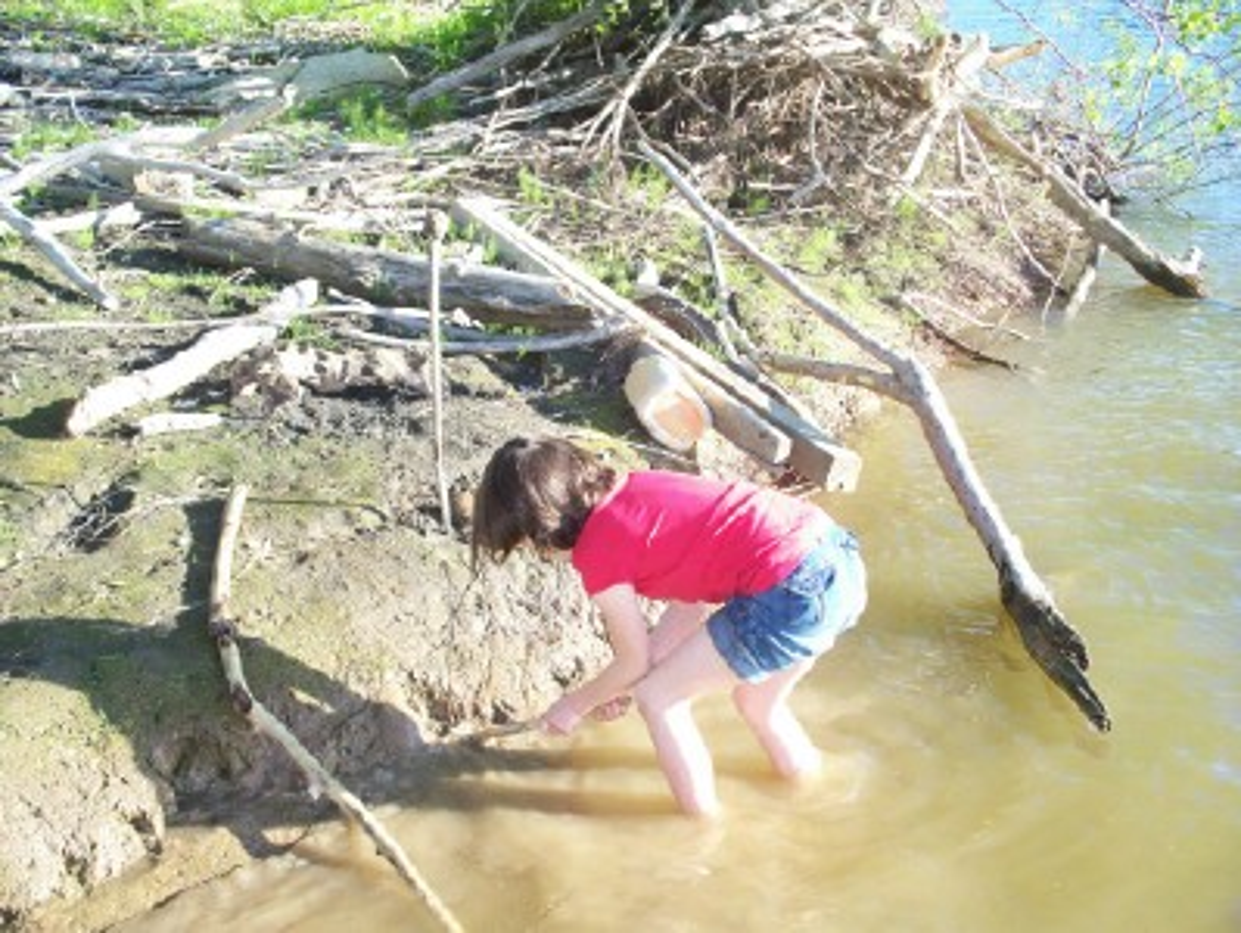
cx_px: 620
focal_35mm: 47
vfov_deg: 30.9
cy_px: 466
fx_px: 1686
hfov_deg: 40.4
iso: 64
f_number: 2.9
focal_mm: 9.86
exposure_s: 1/125
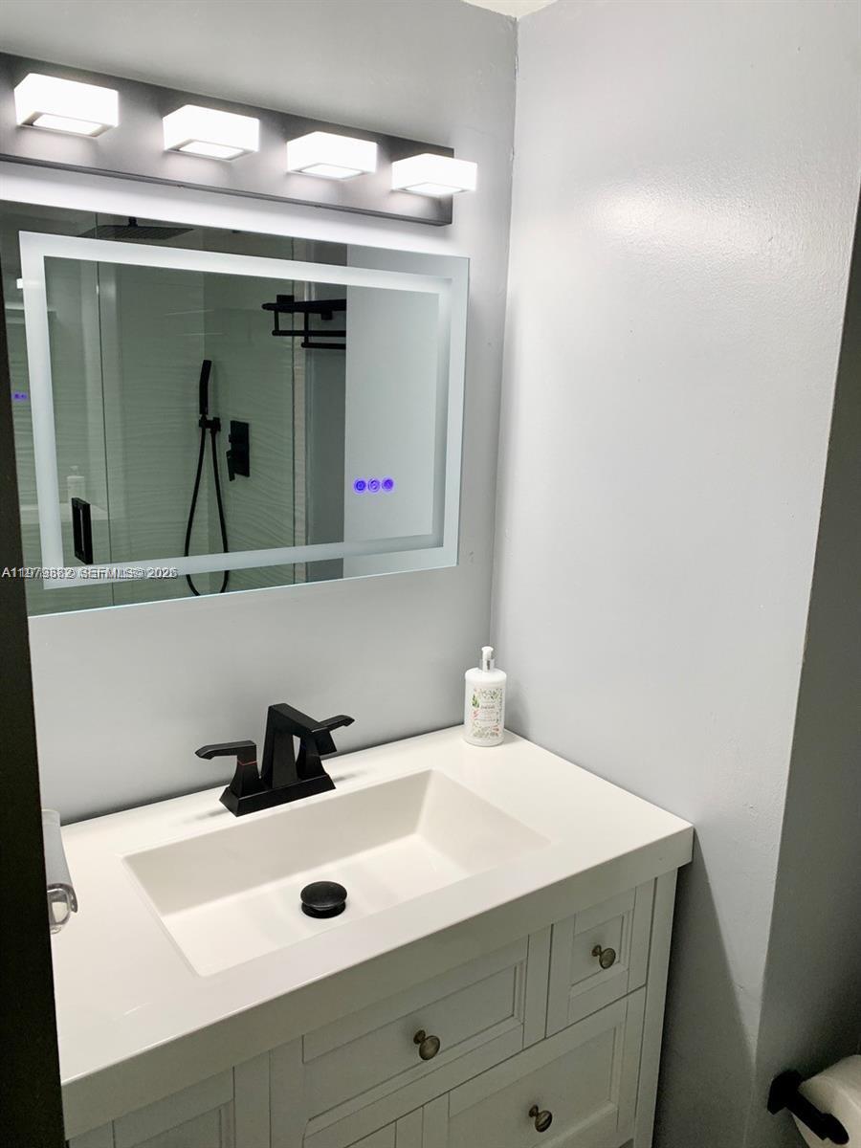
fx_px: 862
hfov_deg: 53.1
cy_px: 574
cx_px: 430
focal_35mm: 26
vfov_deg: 67.3
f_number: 1.8
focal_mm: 4.25
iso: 64
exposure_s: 1/120
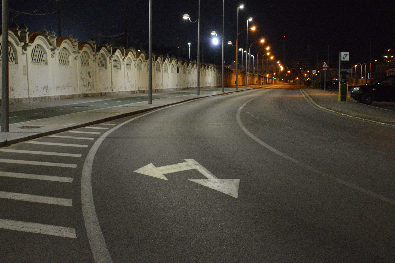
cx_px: 198
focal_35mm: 82
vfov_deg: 16.5
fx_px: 904
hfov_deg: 24.6
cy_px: 132
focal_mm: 55
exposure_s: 1/25
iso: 3200
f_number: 5.6
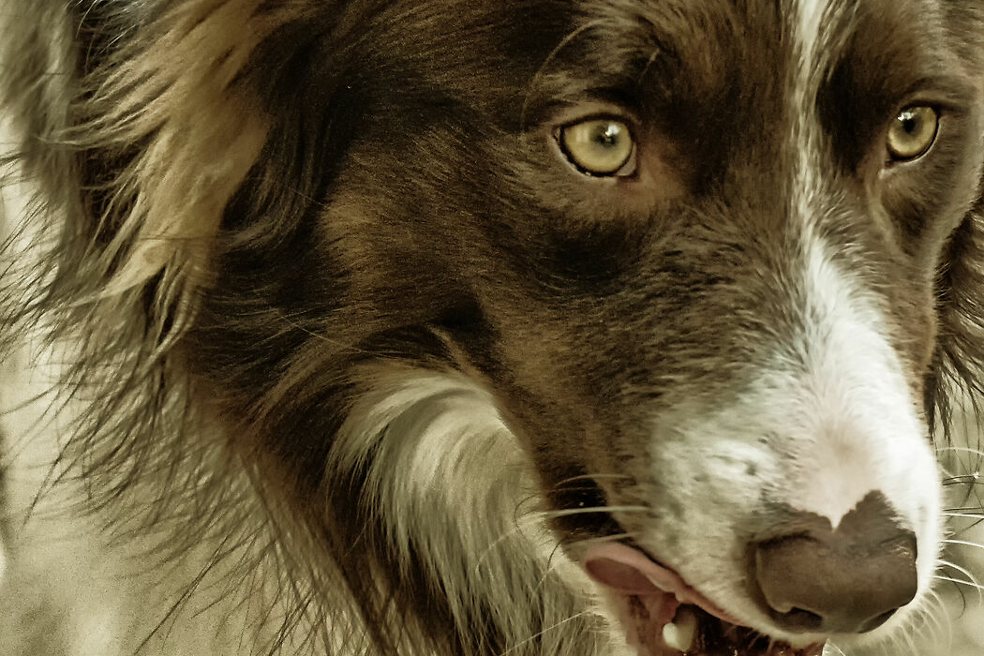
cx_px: 765
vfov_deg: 3.6
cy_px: 47
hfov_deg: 5.5
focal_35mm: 377
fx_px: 10304
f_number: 5.6
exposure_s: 1/500
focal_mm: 110
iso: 1600
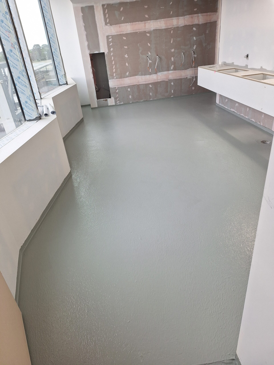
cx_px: 137
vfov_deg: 73.9
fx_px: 243
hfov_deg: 58.9
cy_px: 182
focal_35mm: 23
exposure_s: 1/111
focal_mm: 5.54
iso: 40
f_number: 1.8
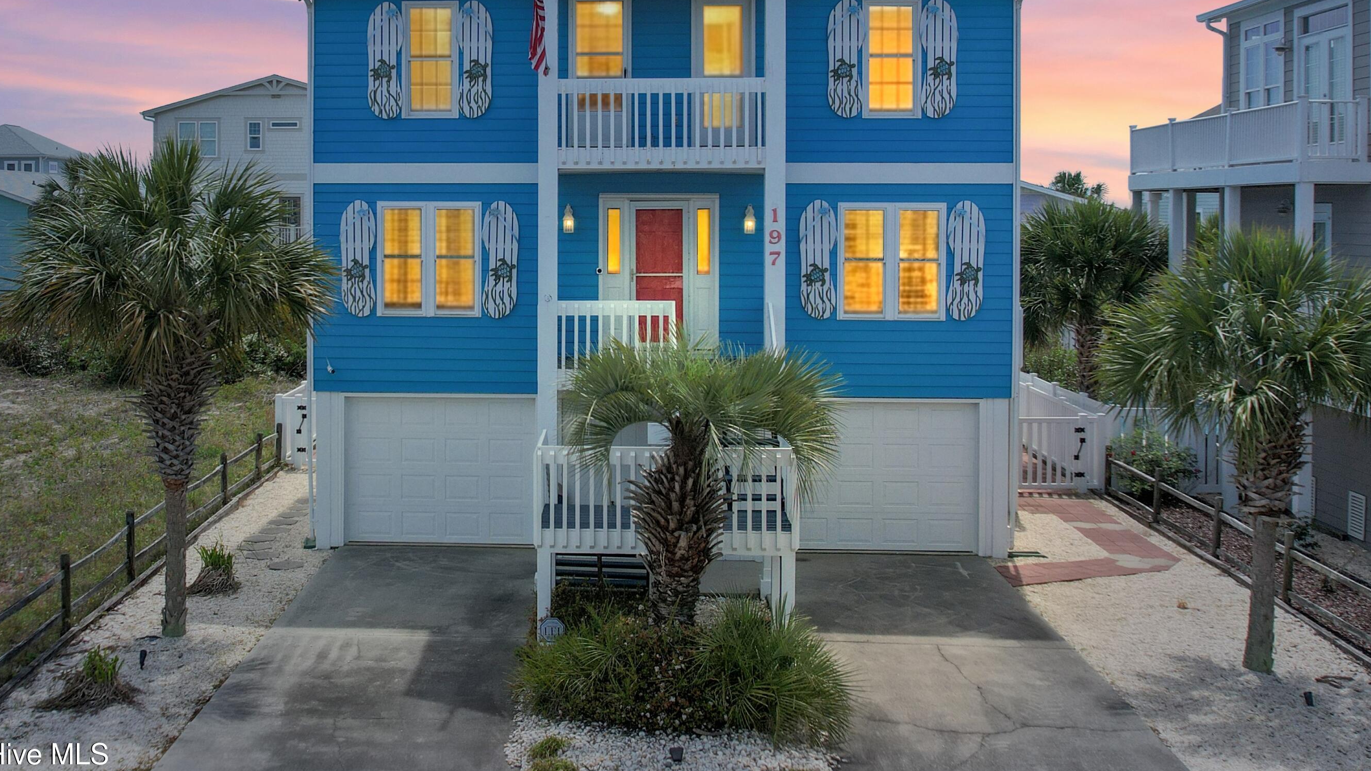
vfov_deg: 44.0
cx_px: 662
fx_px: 945
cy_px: 286
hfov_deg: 71.9
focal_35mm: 26
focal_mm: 8.38
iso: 120
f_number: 2.8
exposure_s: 1/640
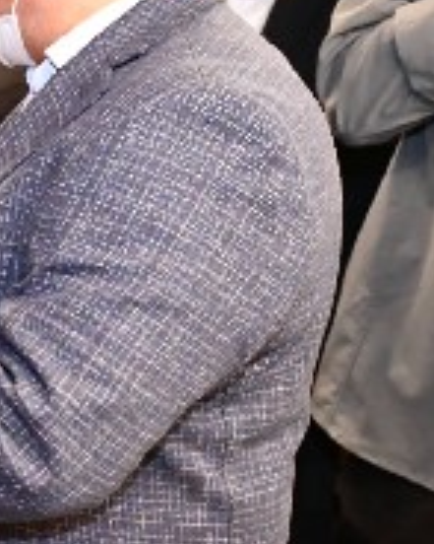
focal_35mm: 82
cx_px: -366
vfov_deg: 23.3
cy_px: 285
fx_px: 1318
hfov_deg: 15.7
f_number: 5.6
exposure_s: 1/60
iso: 4500
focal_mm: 24
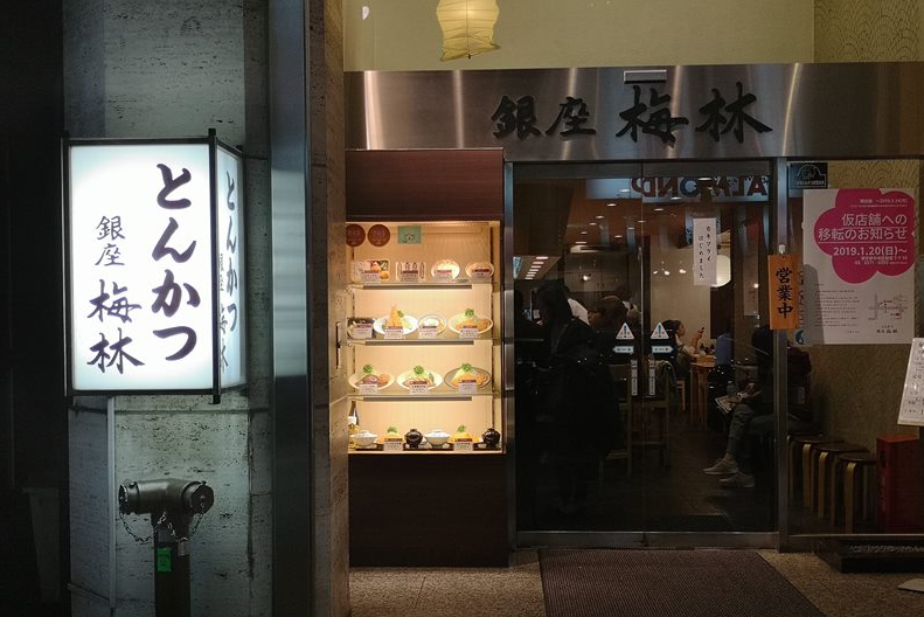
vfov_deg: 32.6
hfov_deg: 47.4
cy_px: 333
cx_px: 465
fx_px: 1053
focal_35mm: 41
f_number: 1.8
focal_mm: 3.95
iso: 80
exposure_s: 1/50
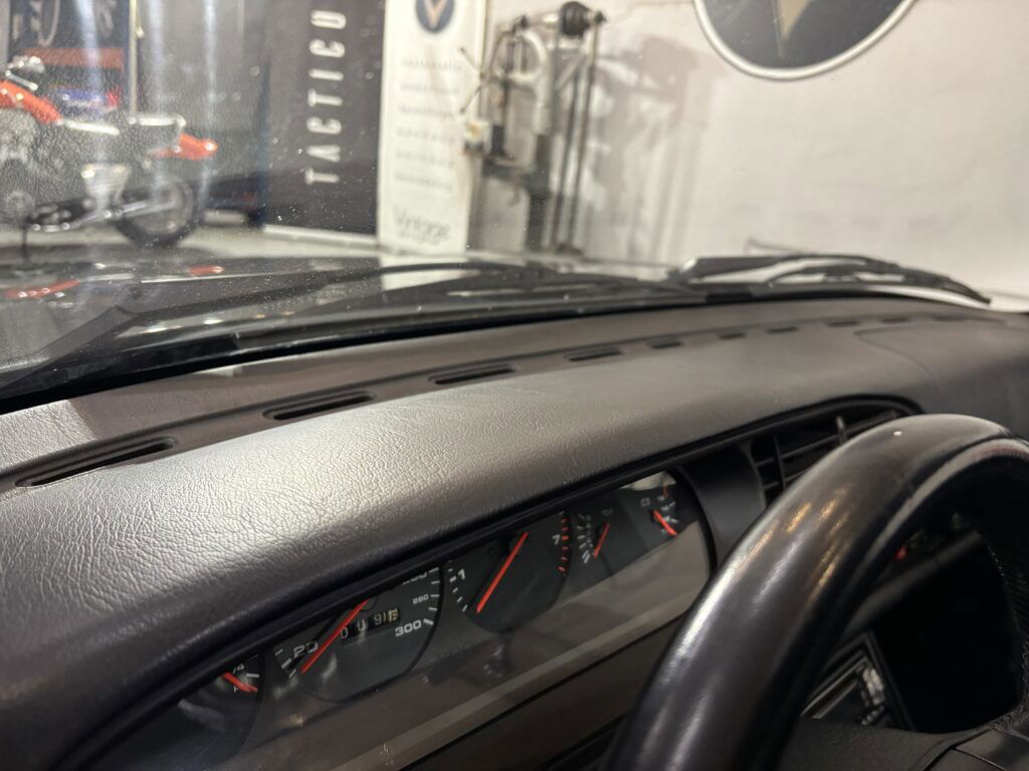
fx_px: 773
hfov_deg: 67.3
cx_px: 514
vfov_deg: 53.1
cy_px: 386
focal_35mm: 26
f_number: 1.6
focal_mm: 5.96
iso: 320
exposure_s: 1/50
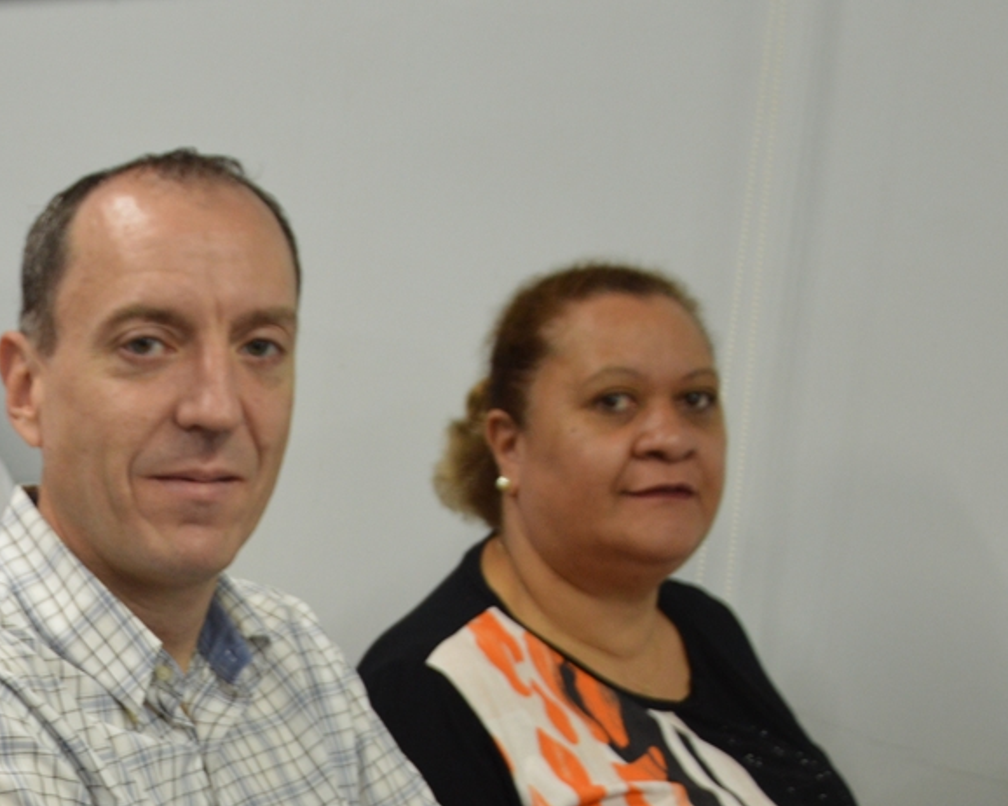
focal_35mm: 136
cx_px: -124
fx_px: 4065
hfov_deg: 13.8
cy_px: 768
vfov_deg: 11.2
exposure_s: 1/30
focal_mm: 35
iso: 400
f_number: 4.5
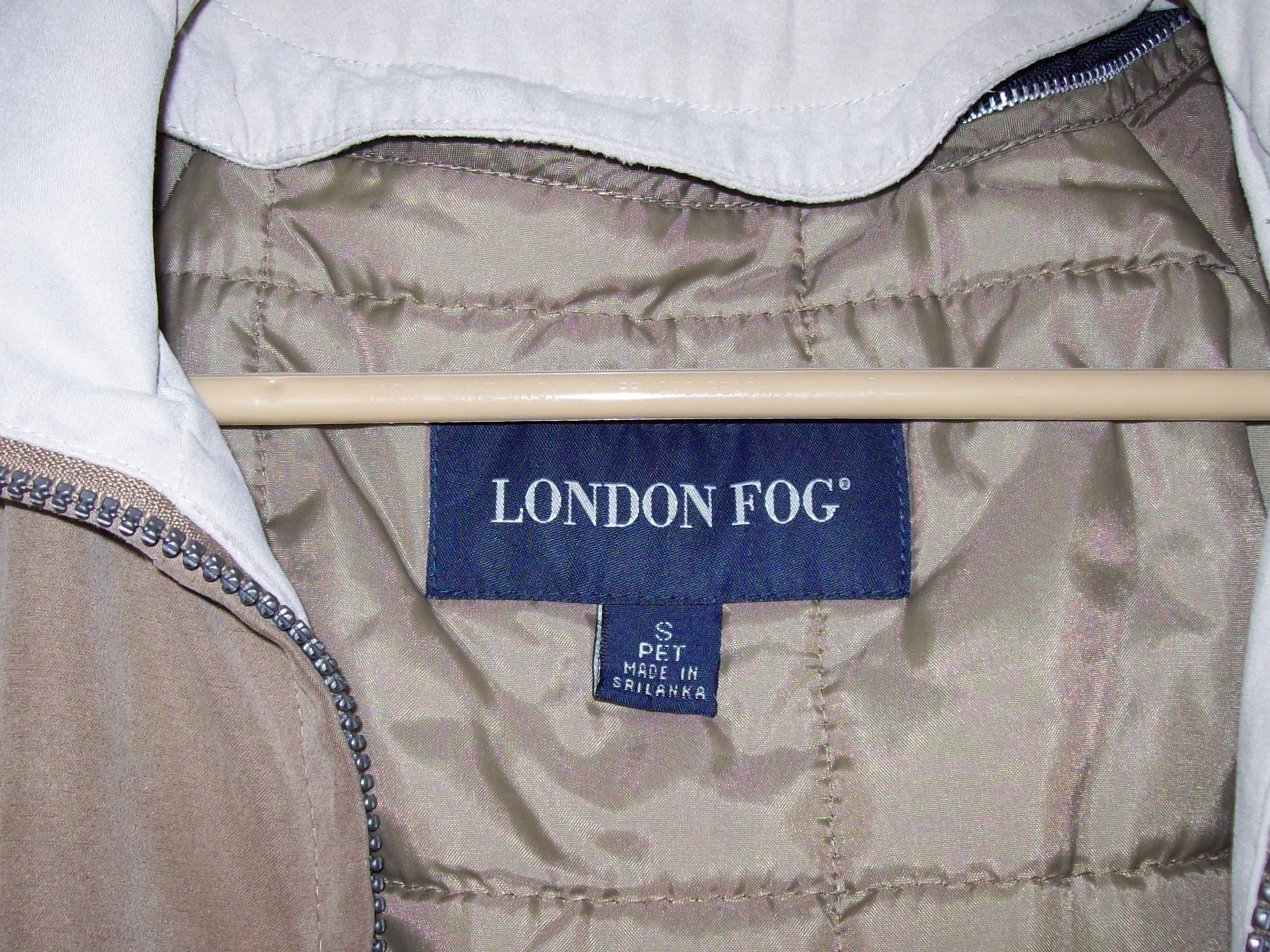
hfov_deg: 41.2
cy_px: 499
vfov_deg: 31.5
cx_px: 606
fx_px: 1687
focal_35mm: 46
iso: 80
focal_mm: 6
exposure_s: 1/64
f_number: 2.7
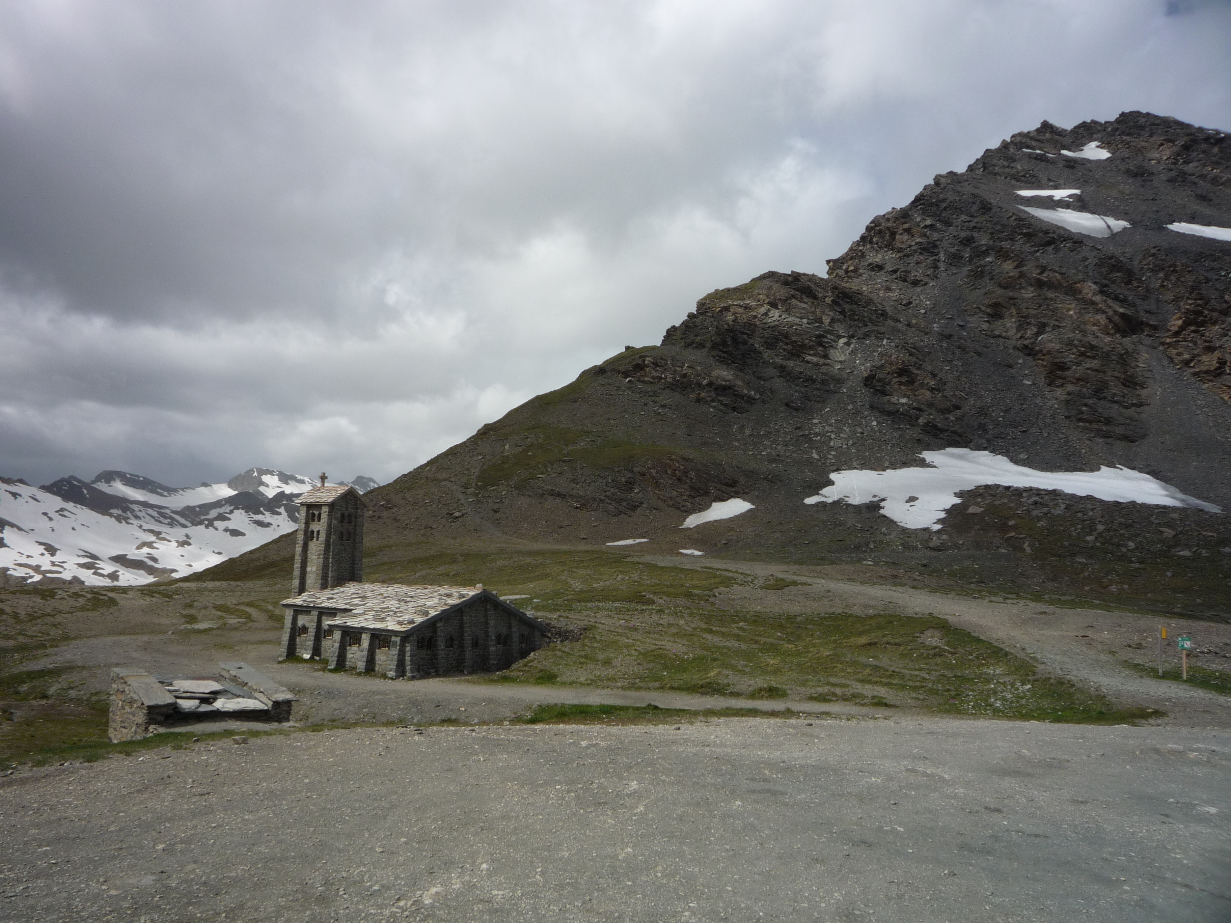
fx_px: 1067
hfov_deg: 60.0
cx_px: 616
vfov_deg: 46.8
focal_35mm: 30
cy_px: 462
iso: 100
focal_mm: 5.2
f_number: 6.3
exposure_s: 1/500
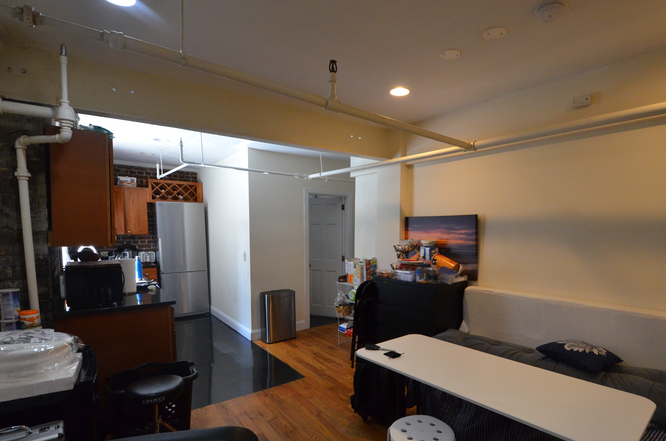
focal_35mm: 18
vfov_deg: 66.8
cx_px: 376
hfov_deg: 89.6
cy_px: 251
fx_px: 332
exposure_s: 1/100
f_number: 5
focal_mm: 10
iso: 2000
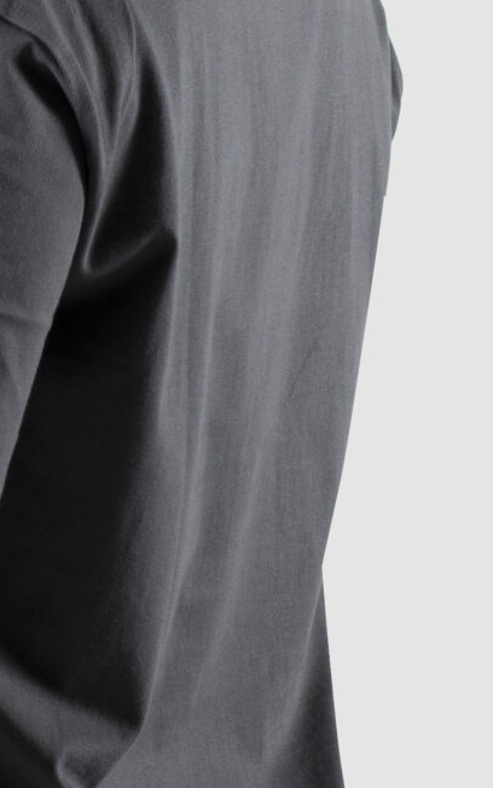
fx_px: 6186
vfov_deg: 7.3
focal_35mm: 288
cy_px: 307
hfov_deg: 4.6
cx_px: -40
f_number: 9
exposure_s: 1/250
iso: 100
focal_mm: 48
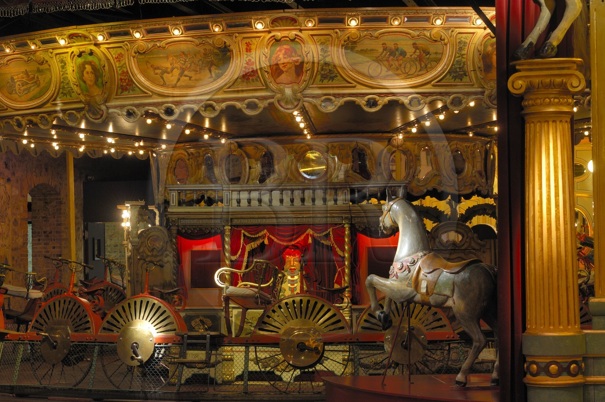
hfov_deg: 21.9
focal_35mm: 93
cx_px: 302
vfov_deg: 14.7
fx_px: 1561
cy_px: 201
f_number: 7.1
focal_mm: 62
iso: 100
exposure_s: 1.6
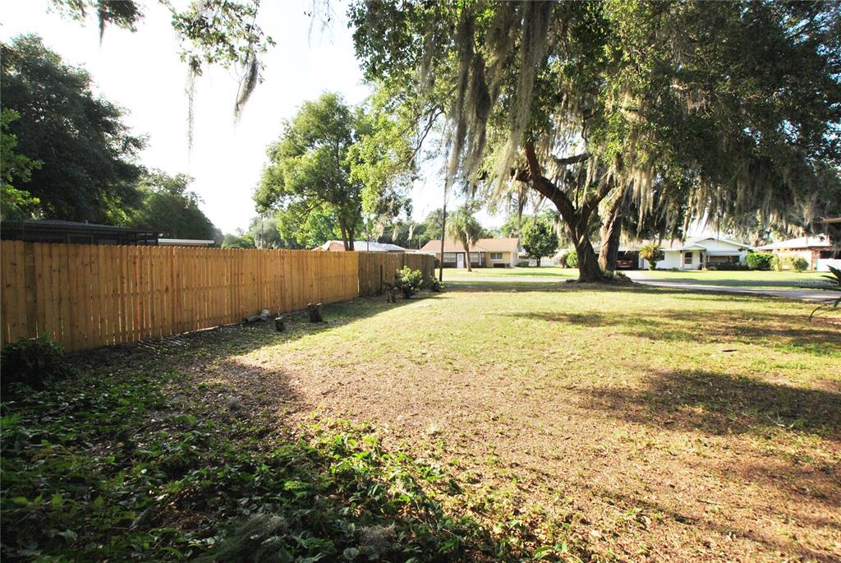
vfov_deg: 77.5
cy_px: 282
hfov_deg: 100.3
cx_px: 420
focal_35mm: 15
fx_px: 351
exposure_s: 1/200
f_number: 10
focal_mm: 10
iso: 100
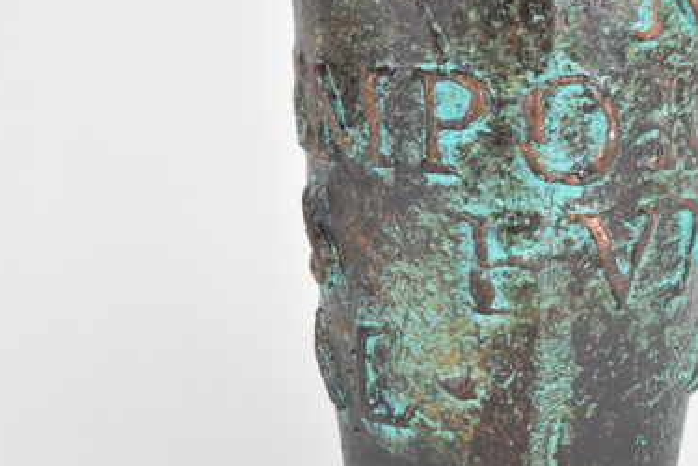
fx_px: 2731
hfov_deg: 14.5
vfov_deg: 9.7
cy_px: 314
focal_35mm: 141
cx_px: 540
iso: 800
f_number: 8
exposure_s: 1/125
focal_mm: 55
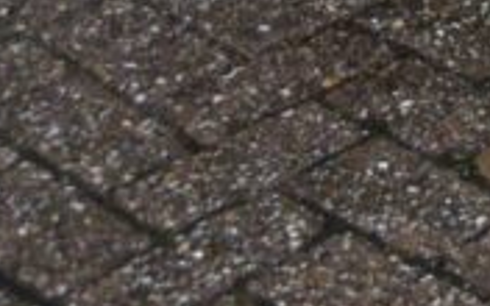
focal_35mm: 226
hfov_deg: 8.3
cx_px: 1261
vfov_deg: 5.5
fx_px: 3018
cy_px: -587
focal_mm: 38
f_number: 7.1
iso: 320
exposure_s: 1/200
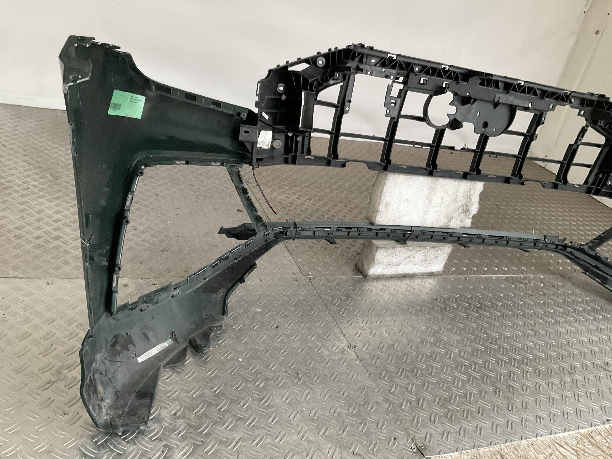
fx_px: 530
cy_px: 233
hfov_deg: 60.0
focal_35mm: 30
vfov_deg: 46.8
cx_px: 300
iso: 80
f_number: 1.8
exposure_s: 1/50
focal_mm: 3
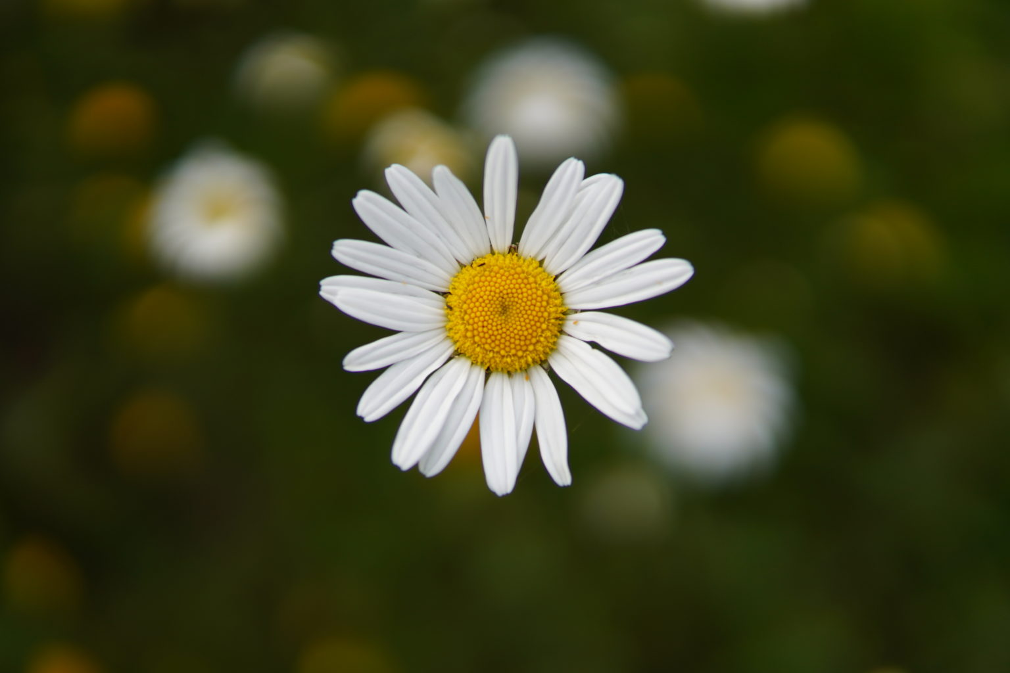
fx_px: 1262
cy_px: 336
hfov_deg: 43.6
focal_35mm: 45
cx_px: 505
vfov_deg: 29.9
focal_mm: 30
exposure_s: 1/3200
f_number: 1.4
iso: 100
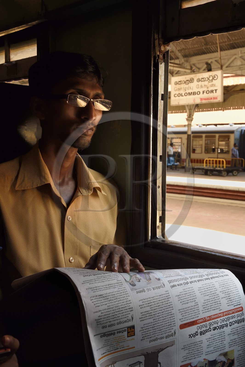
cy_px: 184
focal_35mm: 42
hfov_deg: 31.9
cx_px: 122
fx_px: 429
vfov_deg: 46.4
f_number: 14
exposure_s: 1/60
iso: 1600
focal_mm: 42
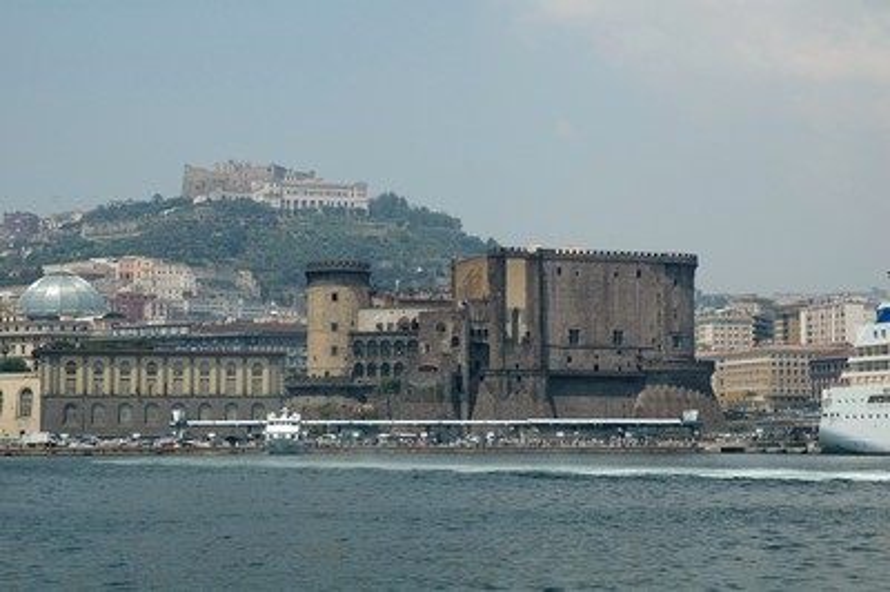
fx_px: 1927
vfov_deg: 17.5
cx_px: 445
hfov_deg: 26.0
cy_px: 296
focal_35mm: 78
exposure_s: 1/350
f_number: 9.5
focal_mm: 52
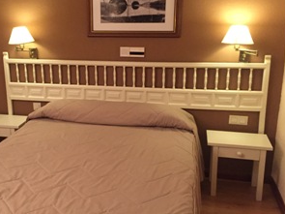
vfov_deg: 32.8
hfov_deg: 42.4
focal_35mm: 44
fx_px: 362
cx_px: 97
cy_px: 99
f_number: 2.2
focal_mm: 4.15
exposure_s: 1/17
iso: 320
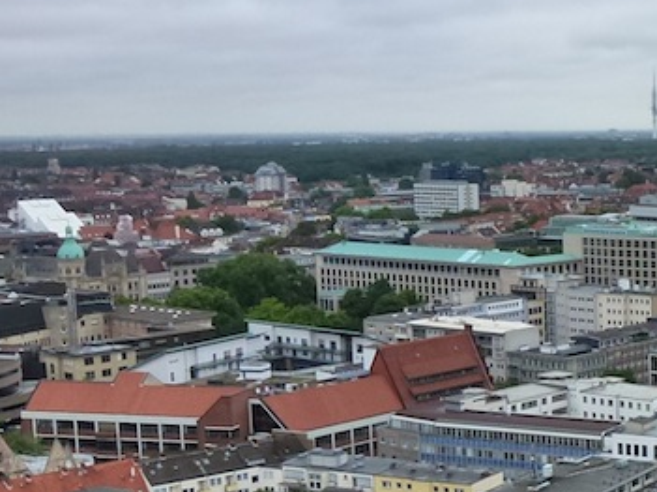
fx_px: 1385
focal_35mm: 73
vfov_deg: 20.1
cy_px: 324
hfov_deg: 24.2
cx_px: 794
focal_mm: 4.3
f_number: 4
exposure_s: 1/200
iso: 250
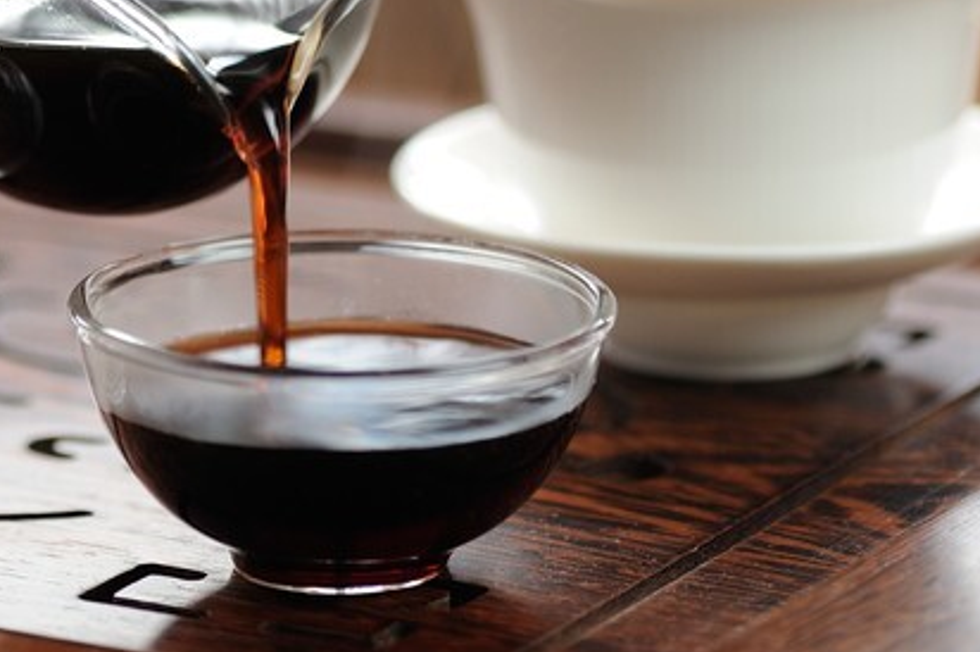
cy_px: -130
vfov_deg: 5.2
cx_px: 84
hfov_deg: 7.9
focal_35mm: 261
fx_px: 7099
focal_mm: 105
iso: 200
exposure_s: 1/15
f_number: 4
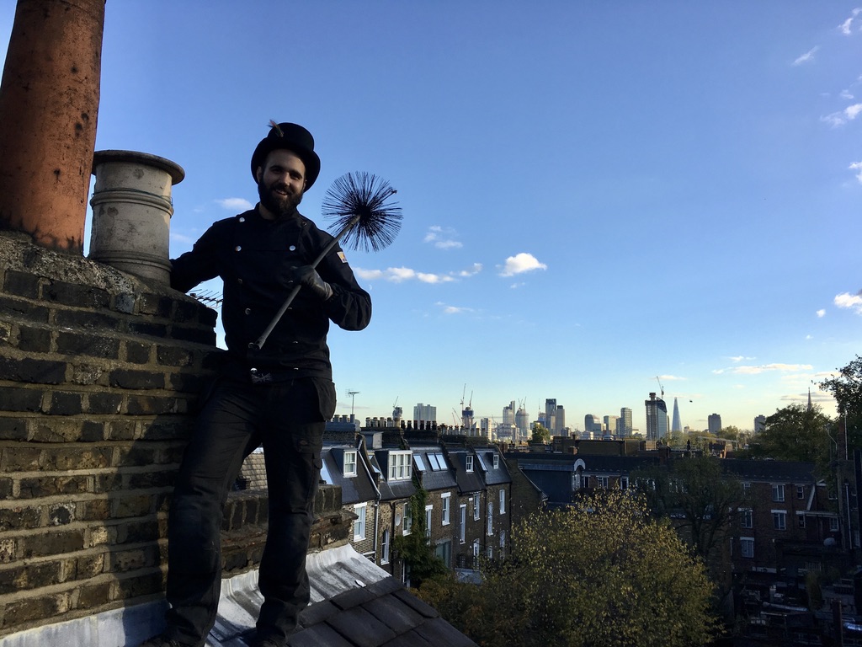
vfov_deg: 48.2
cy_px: 324
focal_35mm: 29
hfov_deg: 61.7
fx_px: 722
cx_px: 431
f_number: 2.2
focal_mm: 4.15
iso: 25
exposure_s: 1/905
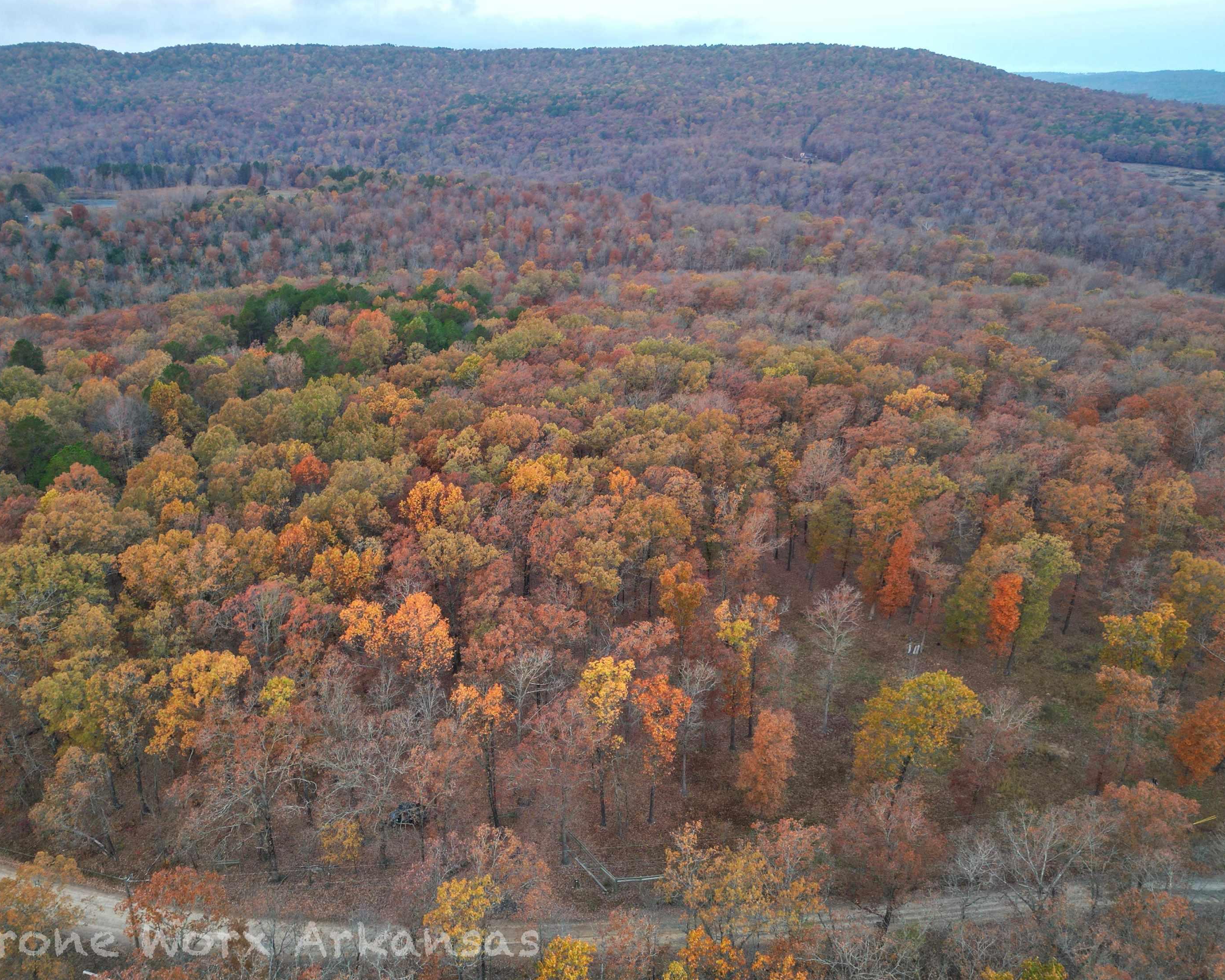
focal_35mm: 26
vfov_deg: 54.9
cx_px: 579
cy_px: 500
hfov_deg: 66.0
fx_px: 943
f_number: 1.7
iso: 110
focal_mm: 6.72
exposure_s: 1/15
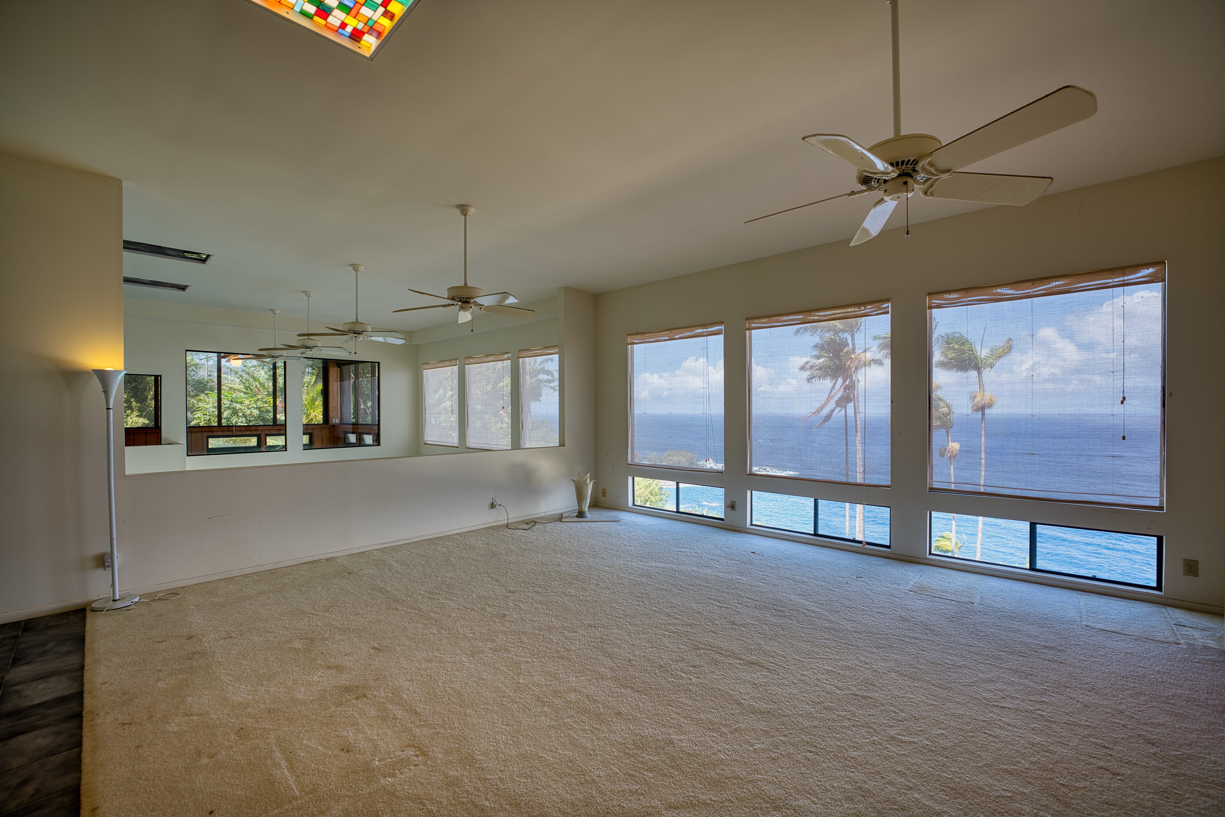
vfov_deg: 78.9
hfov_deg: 101.9
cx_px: 612
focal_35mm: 15
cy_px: 408
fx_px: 497
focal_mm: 14.6
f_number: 4
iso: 50
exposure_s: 1/80
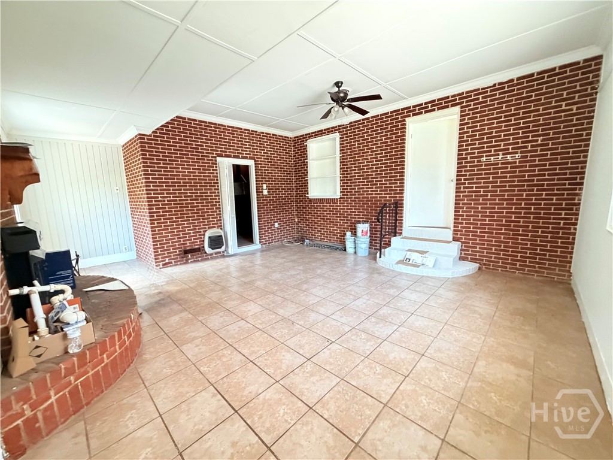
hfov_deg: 102.1
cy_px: 230
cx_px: 306
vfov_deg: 85.7
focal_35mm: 14
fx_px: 248
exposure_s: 1/60
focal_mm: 2.22
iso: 640
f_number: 2.2
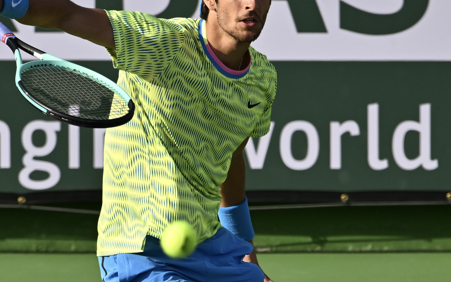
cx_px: 210
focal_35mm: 1261
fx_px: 15499
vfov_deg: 1.0
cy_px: 320
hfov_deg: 1.7
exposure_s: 1/2500
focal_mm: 400
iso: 250
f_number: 4.5
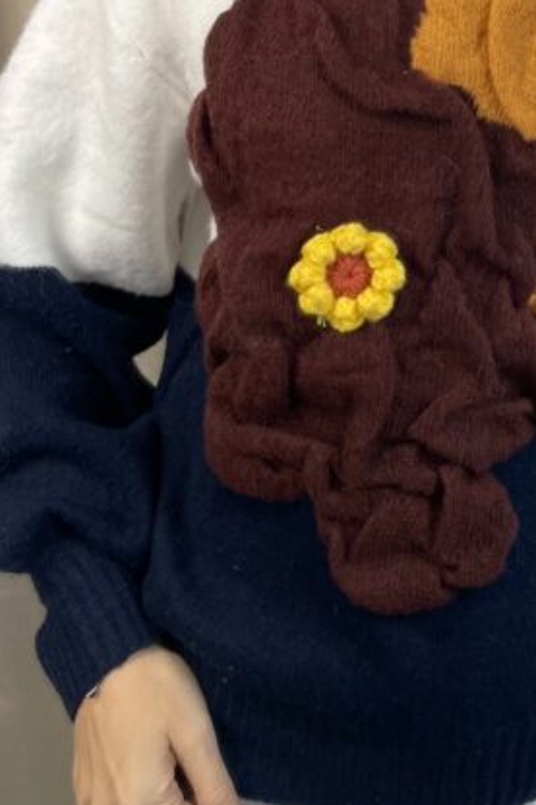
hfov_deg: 24.7
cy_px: 60
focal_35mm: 52
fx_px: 1162
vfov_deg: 35.6
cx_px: 548
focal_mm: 4.2
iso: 40
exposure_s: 1/100
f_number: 1.6
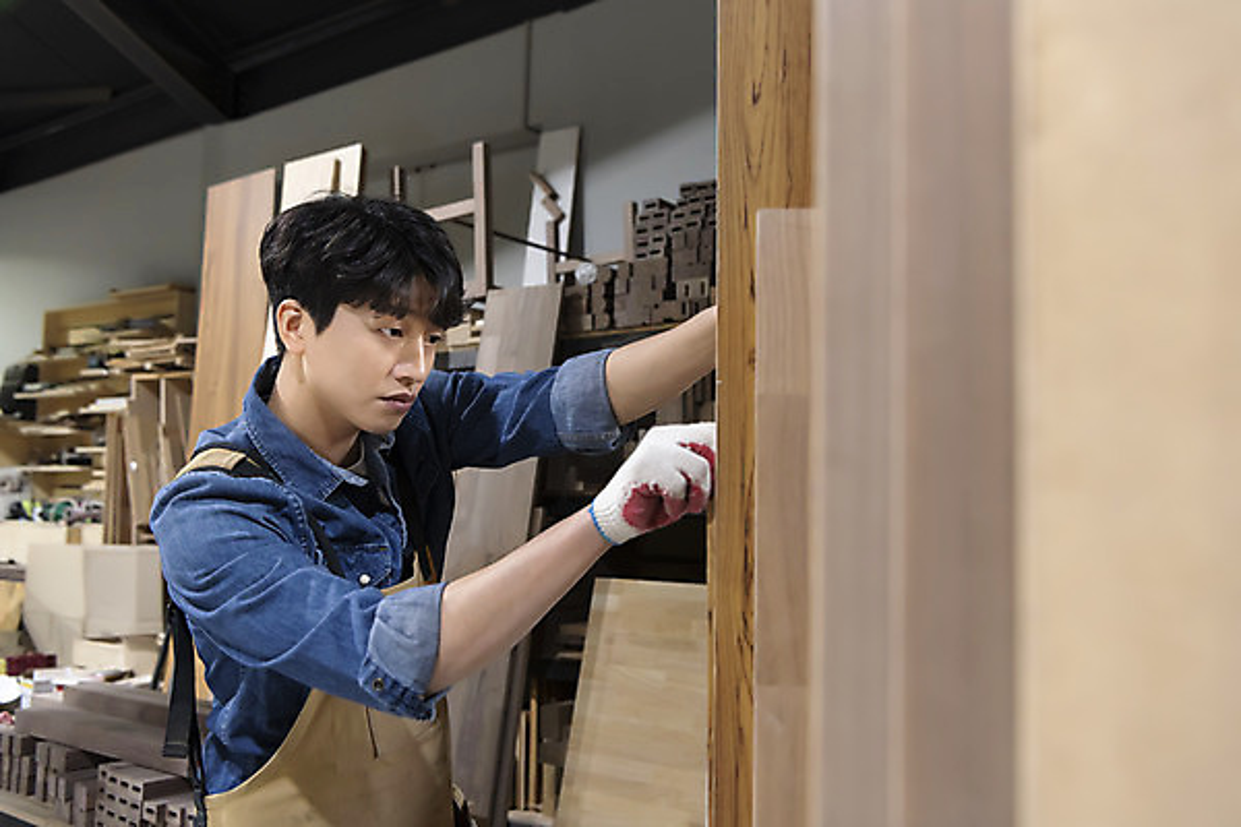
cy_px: 414
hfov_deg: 55.8
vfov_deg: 38.9
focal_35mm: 34
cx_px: 620
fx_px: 1172
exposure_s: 1/125
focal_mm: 34
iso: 800
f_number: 4.5
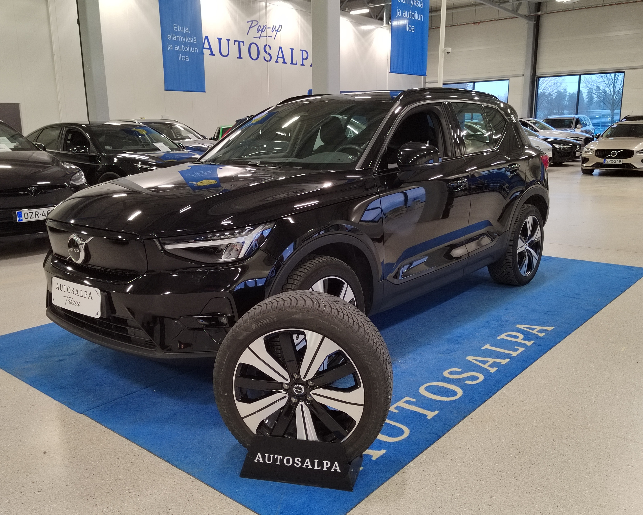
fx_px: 590
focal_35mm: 31
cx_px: 314
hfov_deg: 57.2
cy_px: 260
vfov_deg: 47.1
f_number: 1.9
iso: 813
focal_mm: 5.52
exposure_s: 1/120
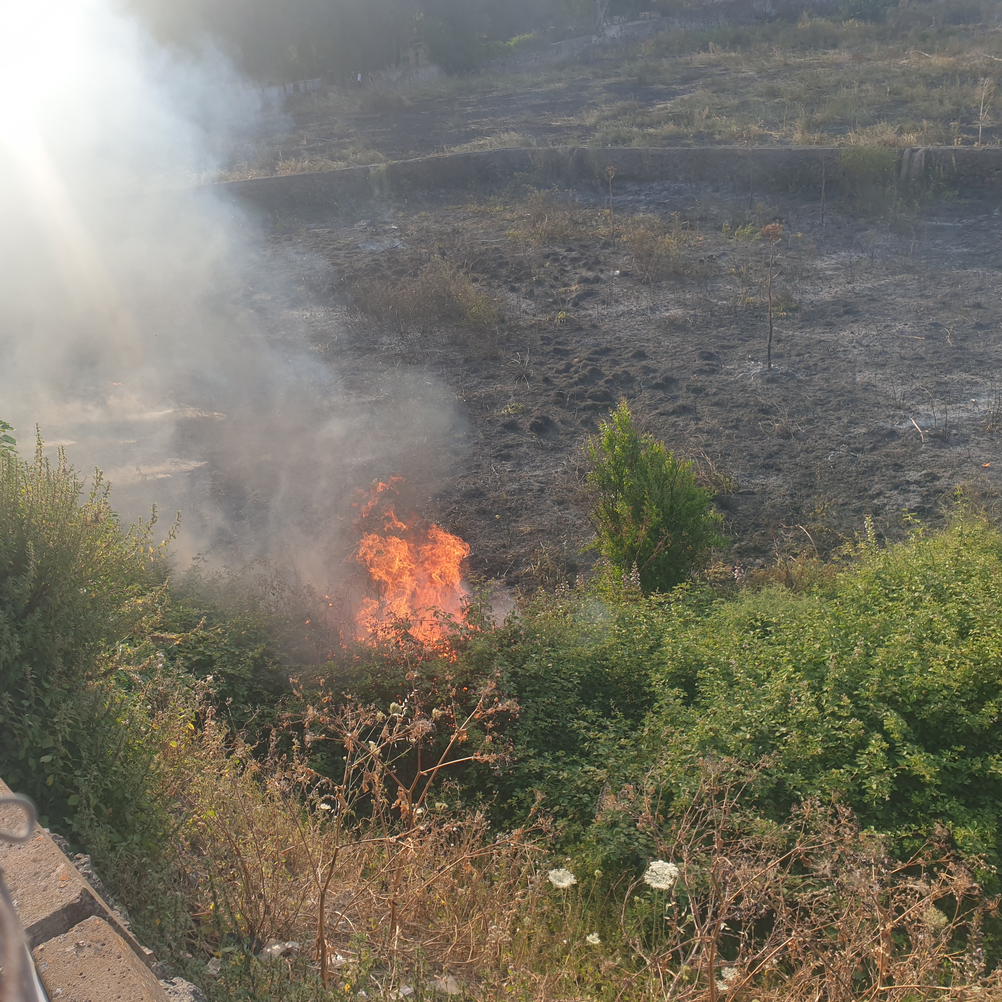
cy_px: 501
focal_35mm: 31
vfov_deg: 52.5
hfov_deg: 52.3
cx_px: 426
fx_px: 1015
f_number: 2.4
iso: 50
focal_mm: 4.3
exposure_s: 1/560
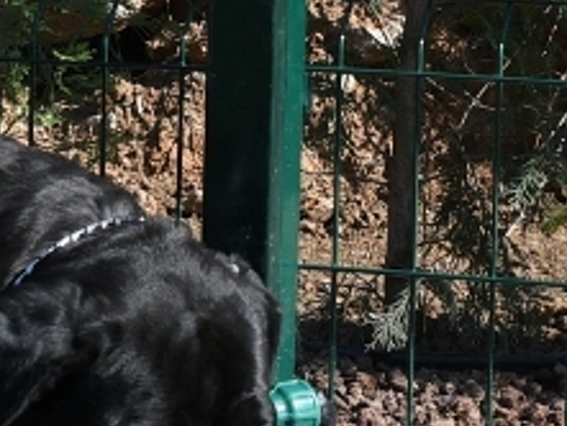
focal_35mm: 238
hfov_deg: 8.3
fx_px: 3900
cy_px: 130
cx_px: -50
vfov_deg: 6.2
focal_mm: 26
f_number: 5.6
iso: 160
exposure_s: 1/500
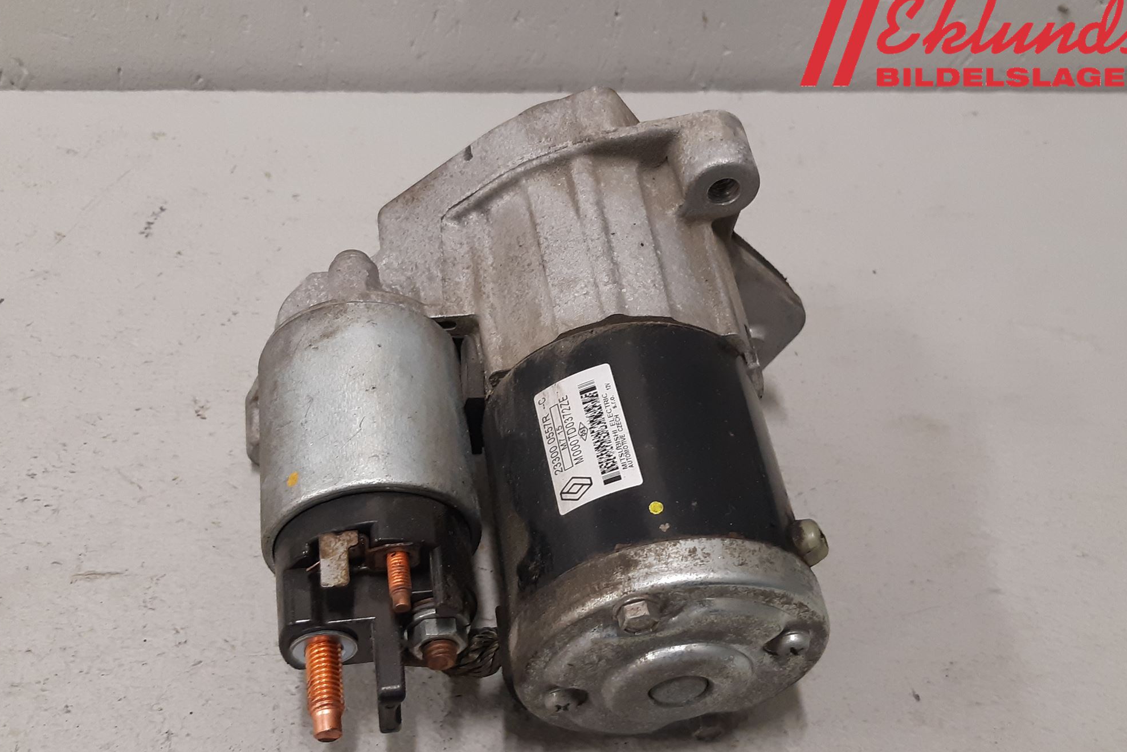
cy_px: 428
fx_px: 877
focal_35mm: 28
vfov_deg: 46.3
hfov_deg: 65.5
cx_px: 566
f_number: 1.7
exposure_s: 1/50
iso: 160
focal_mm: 3.93
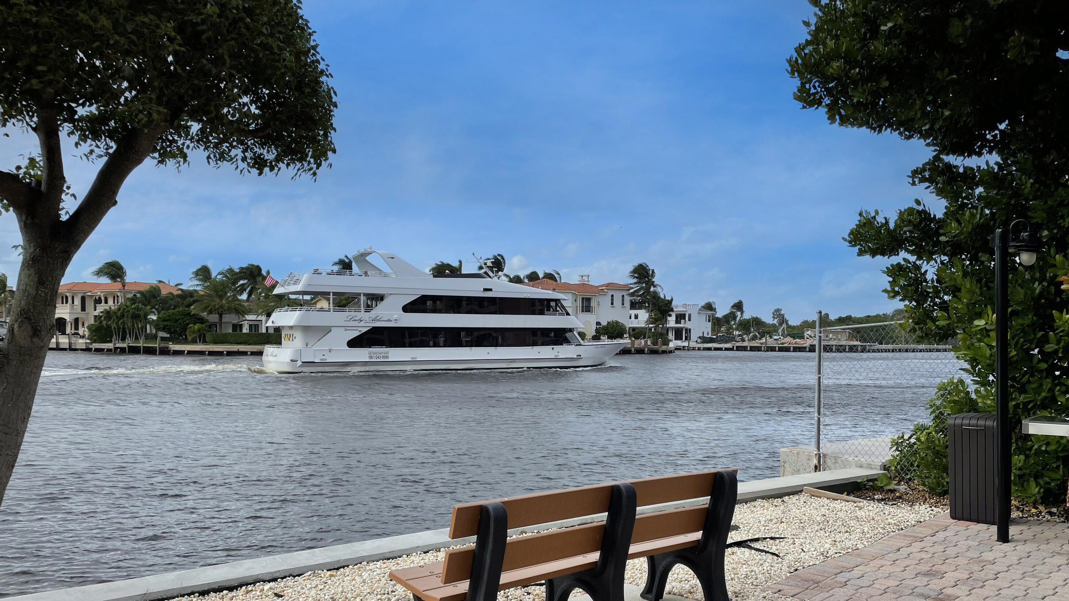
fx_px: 822
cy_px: 369
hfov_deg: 66.1
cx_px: 545
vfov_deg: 40.0
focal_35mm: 29
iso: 32
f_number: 1.6
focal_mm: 4.2
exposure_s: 1/2681
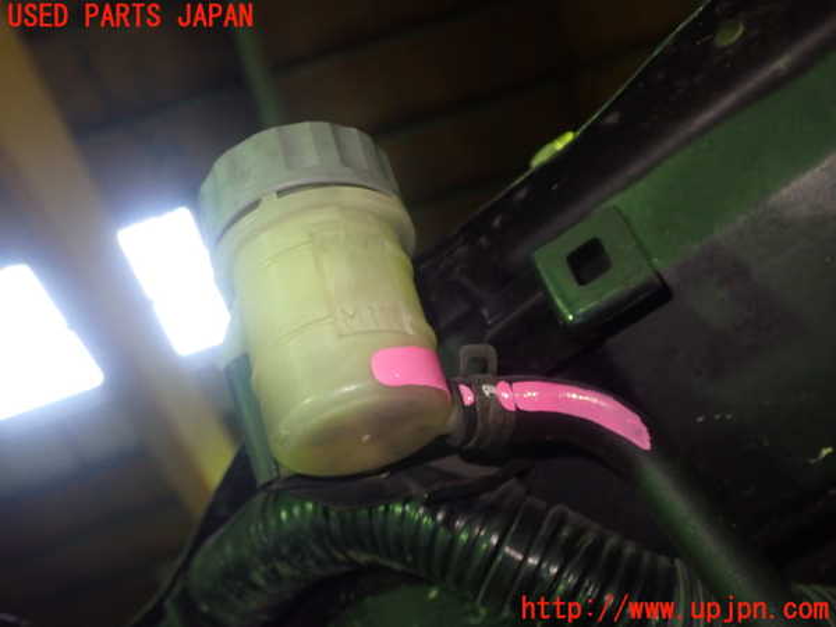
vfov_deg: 32.9
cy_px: 314
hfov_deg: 42.9
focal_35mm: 44
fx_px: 1063
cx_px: 418
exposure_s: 1/40
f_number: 2.9
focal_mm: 7.84
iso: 500
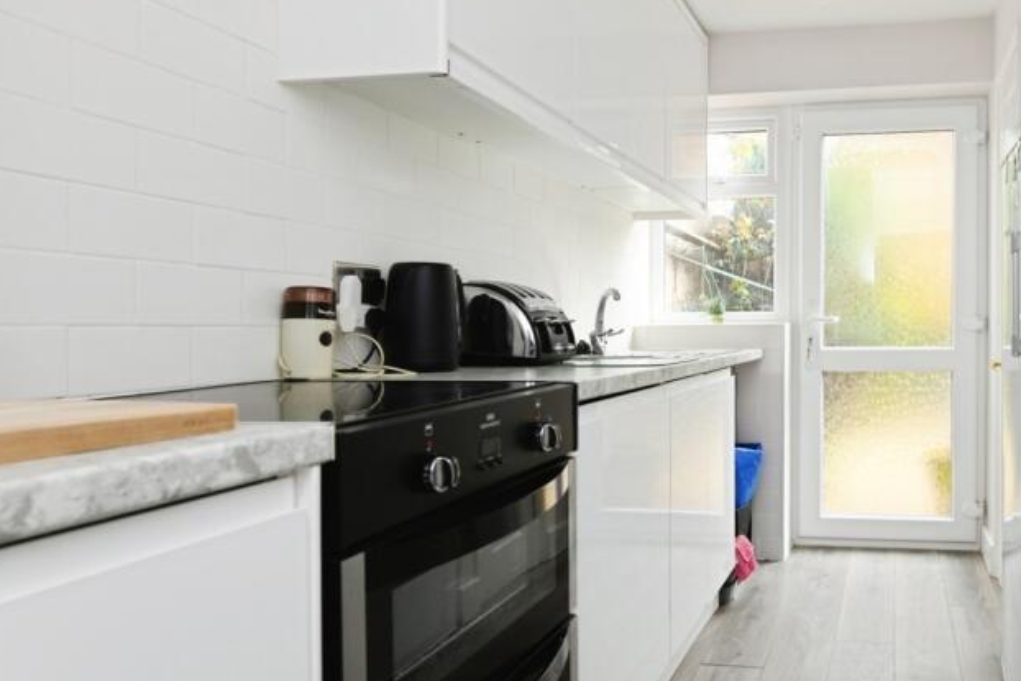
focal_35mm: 28
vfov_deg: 46.4
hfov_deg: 61.4
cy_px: 334
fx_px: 794
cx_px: 778
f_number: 8
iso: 800
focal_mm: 17
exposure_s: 1/125
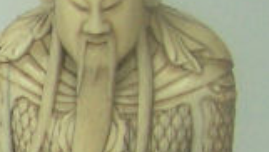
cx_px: -326
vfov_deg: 4.6
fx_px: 1878
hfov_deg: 7.7
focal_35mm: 263
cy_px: 175
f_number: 2.8
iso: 80
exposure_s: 1/125
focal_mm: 6.3
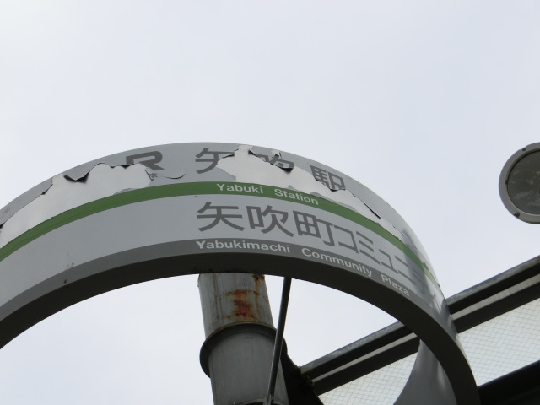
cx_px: 270
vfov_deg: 18.4
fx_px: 1248
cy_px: 202
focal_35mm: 80
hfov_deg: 24.4
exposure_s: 1/200
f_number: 5.4
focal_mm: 14.3
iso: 80
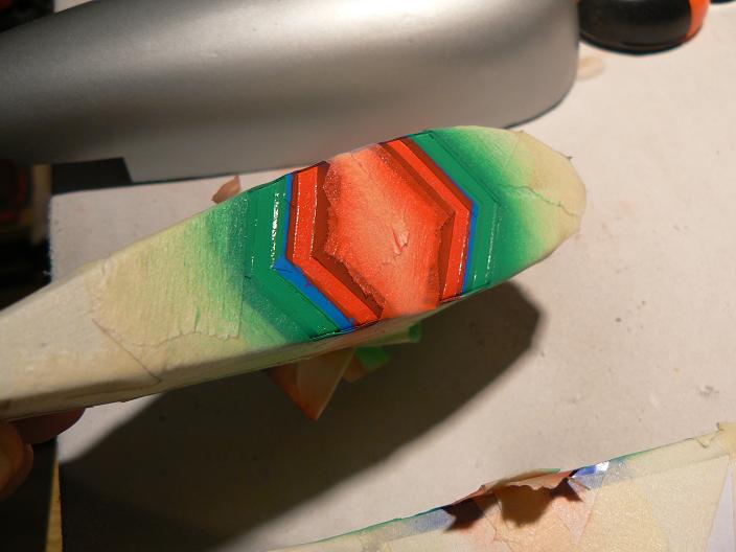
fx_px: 765
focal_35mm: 36
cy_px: 276
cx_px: 368
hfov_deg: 51.4
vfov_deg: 39.7
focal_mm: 6
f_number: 2.8
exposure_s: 1/30
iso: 80
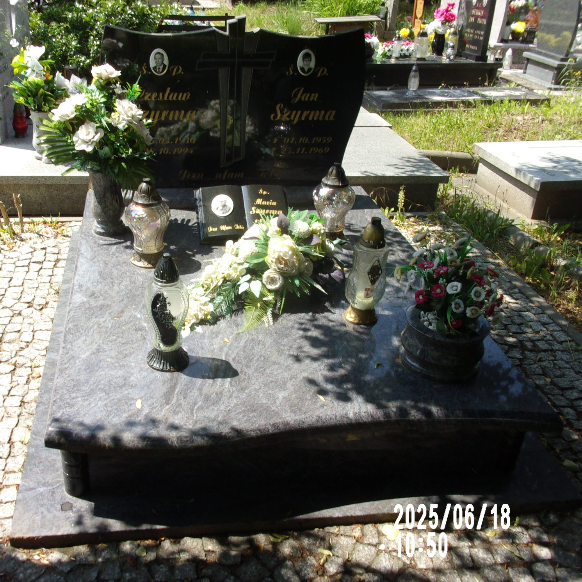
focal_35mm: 34
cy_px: 297
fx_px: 647
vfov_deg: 48.4
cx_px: 221
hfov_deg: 48.0
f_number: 10.8
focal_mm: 5.1
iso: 80
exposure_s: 1/38
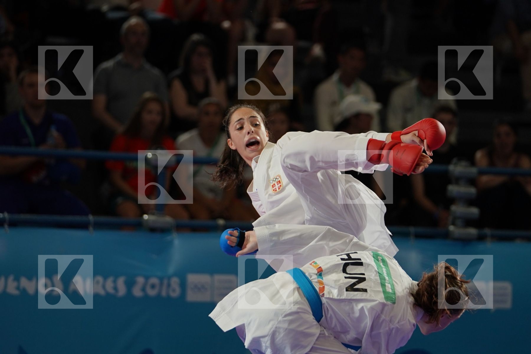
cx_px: 266
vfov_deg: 5.4
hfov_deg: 8.0
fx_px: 3776
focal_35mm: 256
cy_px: 177
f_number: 2.8
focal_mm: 171
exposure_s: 1/1000
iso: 640
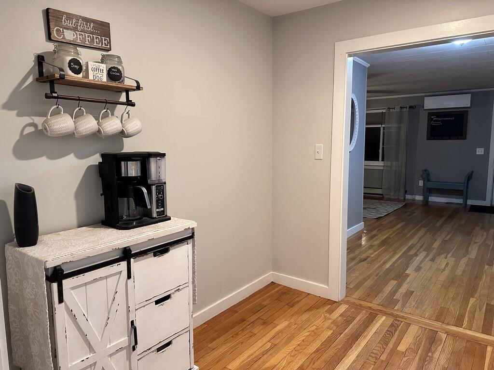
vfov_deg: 56.8
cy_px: 185
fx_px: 343
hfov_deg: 71.6
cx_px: 247
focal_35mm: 24
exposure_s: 1/60
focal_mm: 6.86
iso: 400
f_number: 1.78
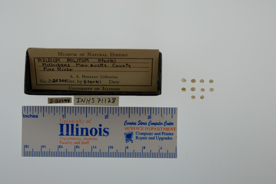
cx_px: 138
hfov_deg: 33.4
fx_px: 460
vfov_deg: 22.6
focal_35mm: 60
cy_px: 92
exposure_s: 1/160
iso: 100
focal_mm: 60
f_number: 10
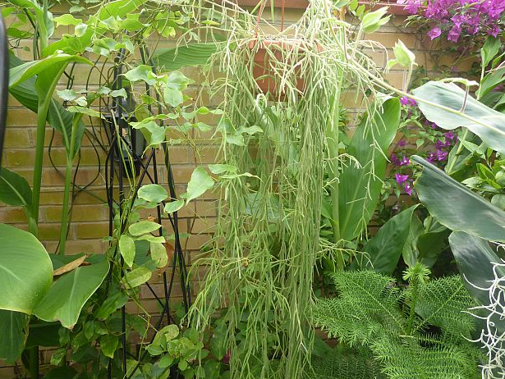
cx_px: 251
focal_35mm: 26
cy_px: 185
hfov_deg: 67.3
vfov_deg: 53.1
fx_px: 380
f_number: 3.3
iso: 160
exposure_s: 1/60
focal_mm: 4.3
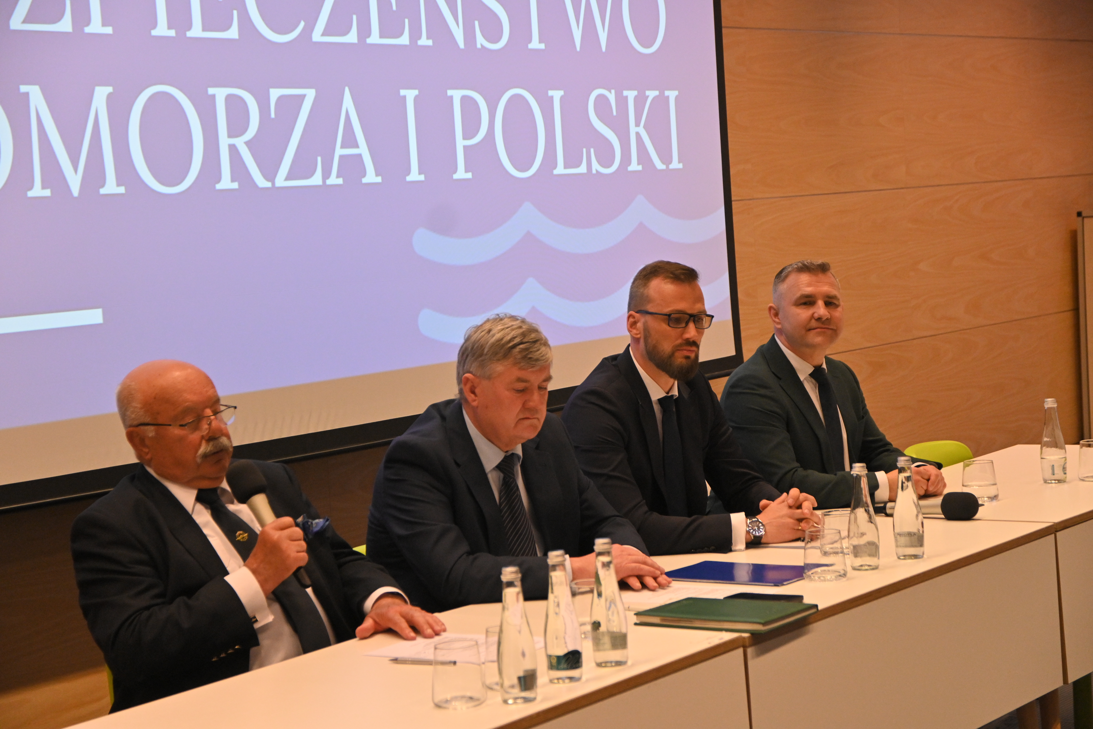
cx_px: 546
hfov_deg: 27.0
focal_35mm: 75
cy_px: 364
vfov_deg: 18.2
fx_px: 2277
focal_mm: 50
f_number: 3.8
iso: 1600
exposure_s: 1/160
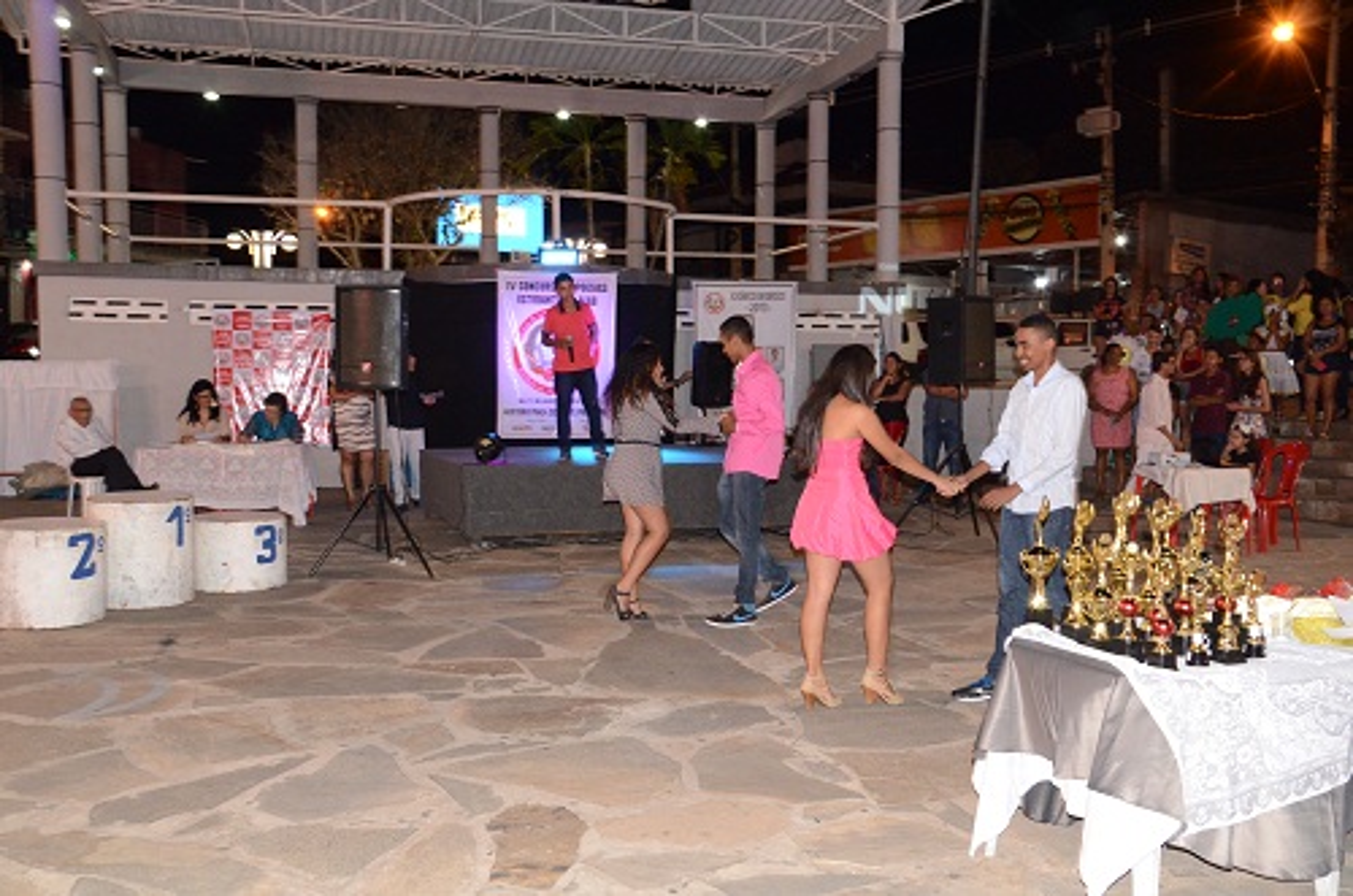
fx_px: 1350
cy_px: 448
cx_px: 676
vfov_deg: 36.7
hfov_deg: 53.2
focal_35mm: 36
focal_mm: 24
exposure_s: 1/25
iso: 2500
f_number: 7.1
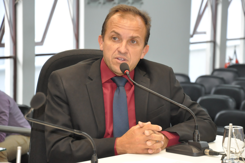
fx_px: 918
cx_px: 122
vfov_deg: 10.1
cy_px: 82
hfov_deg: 15.2
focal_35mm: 135
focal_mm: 90
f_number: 5.6
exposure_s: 1/80
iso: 2000
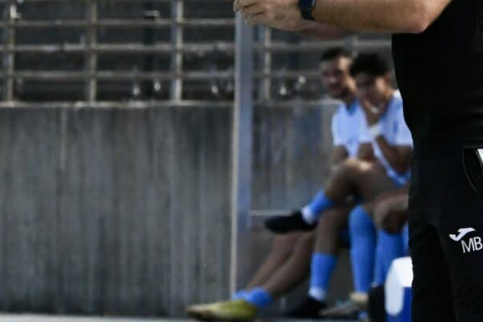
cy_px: 158
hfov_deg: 2.3
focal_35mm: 908
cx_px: 765
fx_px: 12181
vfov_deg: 1.5
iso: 2000
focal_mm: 270
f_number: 11
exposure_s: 1/1600
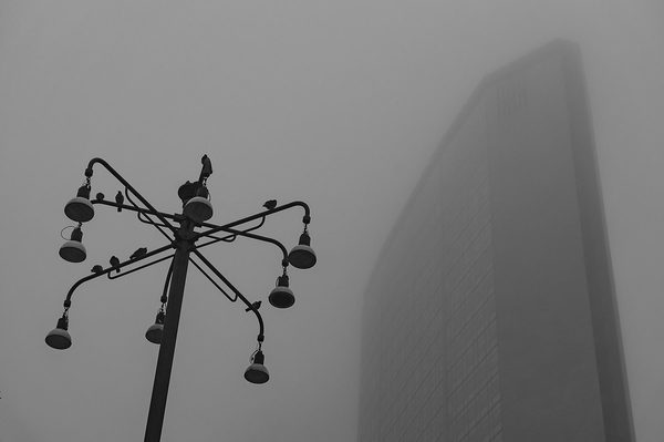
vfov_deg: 21.0
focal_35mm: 64
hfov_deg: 31.2
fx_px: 1189
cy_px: 221
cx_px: 332
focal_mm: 43
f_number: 8
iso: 200
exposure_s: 1/320
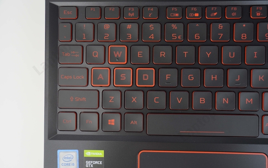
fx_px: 314
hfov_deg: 46.2
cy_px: 88
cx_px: 134
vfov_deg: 29.9
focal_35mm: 43
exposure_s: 1/100
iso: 100
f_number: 2.8
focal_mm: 28
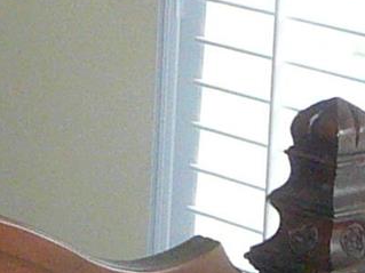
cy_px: -87
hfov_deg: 8.2
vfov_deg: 6.5
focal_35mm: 225
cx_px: -441
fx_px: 2372
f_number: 2.8
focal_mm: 5.2
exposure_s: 1/30
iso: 250
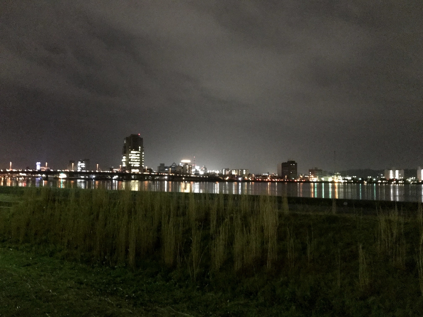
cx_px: 212
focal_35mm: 28
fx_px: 342
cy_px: 158
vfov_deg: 49.7
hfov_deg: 63.4
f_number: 1.8
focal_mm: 3.99
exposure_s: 1/4
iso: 640
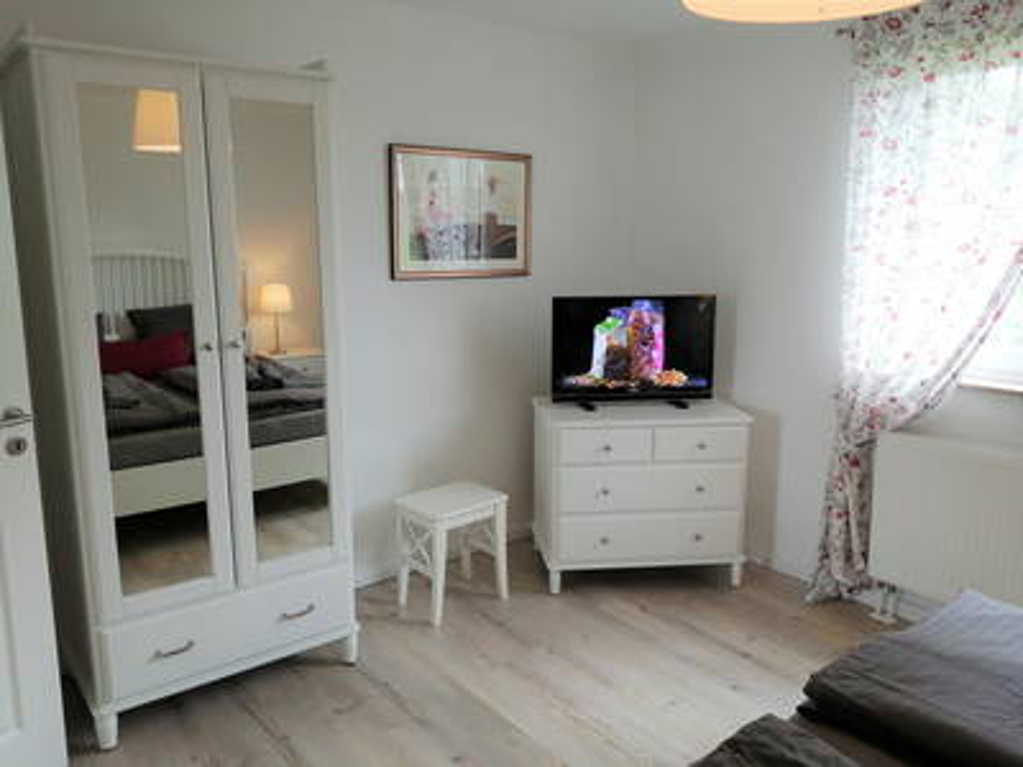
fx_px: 768
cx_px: 512
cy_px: 384
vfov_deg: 53.1
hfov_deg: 67.3
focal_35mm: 26
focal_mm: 3.64
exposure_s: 1/100
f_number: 1.8
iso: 80
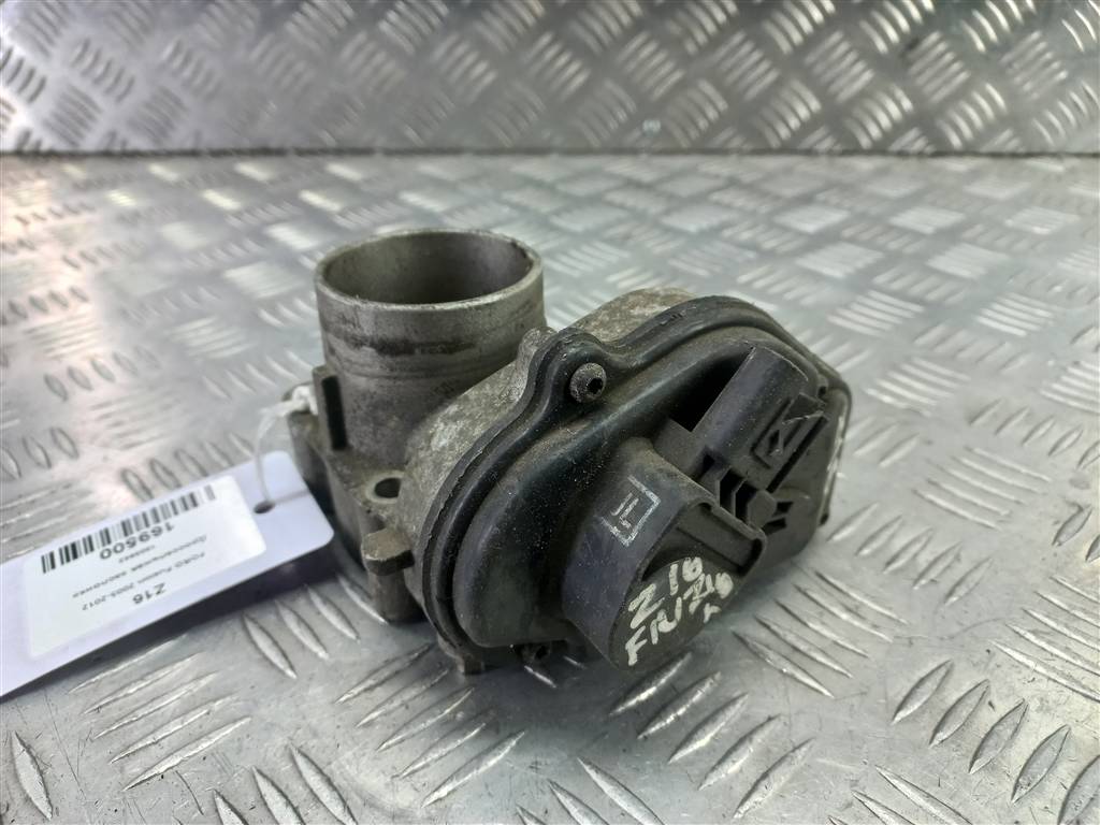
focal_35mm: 25
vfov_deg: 54.9
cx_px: 550
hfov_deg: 69.4
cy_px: 412
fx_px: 794
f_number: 1.8
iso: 80
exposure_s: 1/50
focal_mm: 4.6
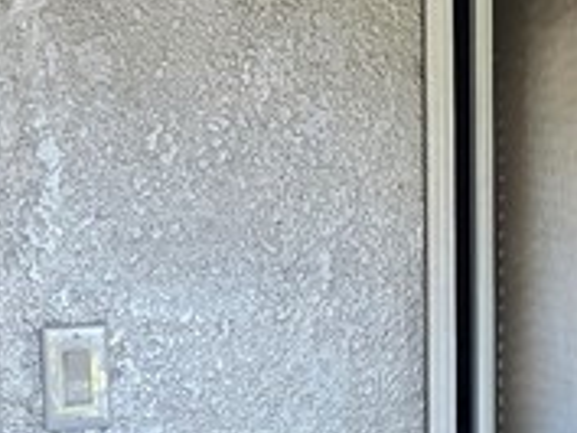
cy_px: 384
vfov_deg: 11.1
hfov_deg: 14.4
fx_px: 2218
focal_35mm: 133
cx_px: 672
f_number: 1.8
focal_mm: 5.4
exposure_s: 1/120
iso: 400
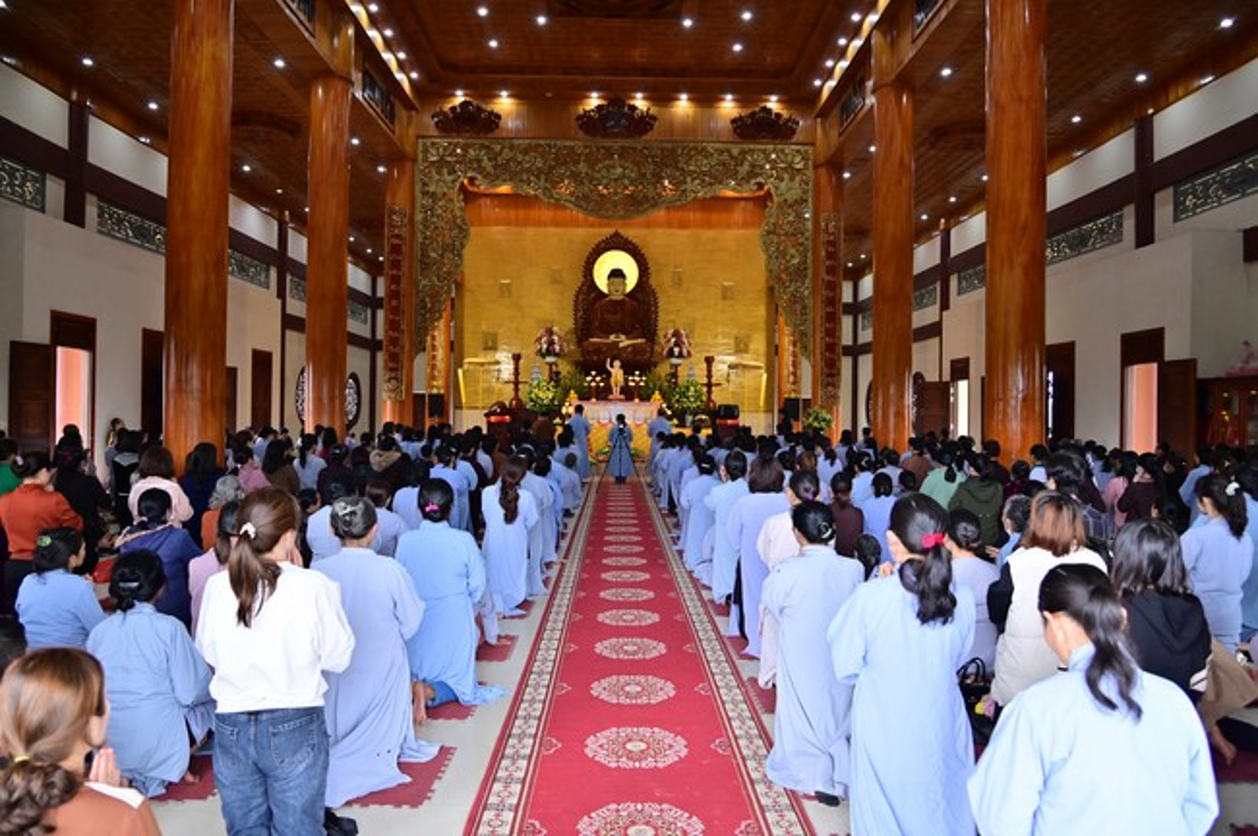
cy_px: 418
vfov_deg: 53.0
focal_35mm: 24
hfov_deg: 73.8
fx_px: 838
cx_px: 629
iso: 1600
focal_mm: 24
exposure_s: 1/200
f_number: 5.6
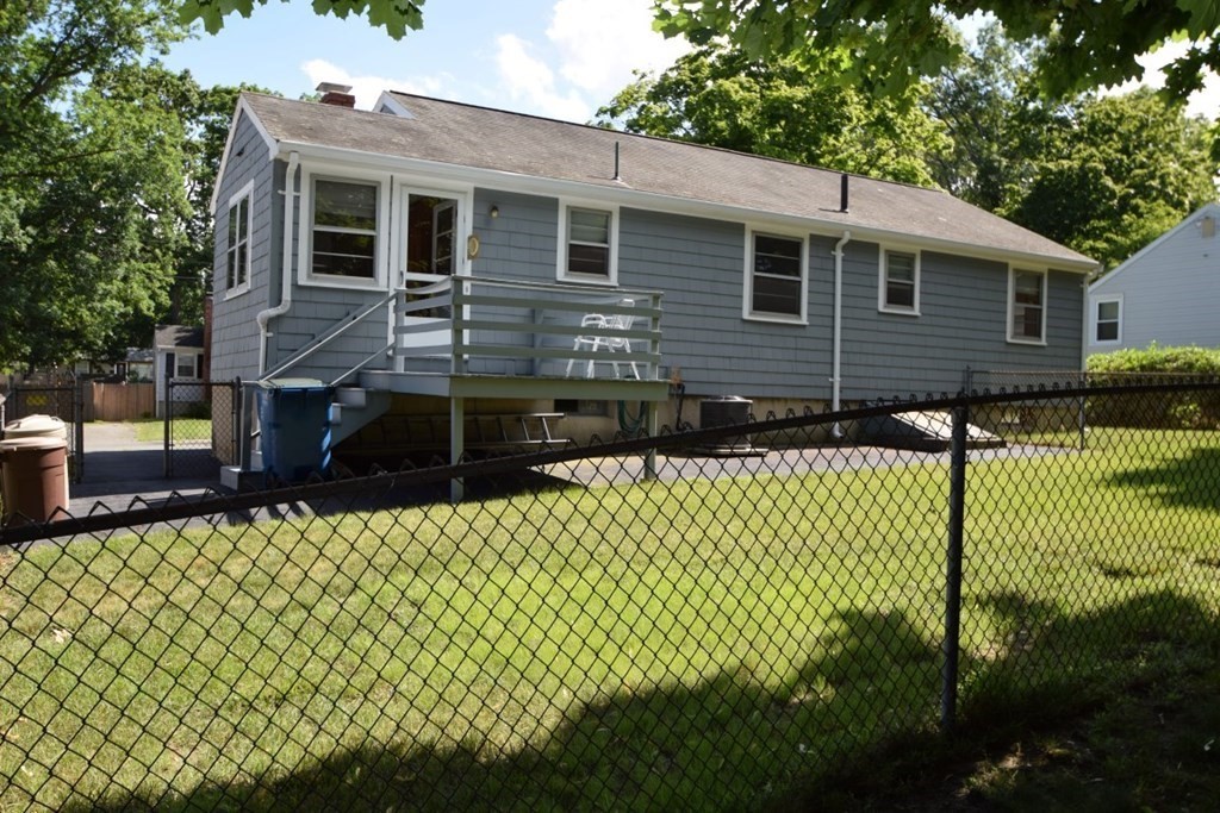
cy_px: 406
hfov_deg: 61.9
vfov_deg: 43.6
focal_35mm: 30
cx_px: 610
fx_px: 1017
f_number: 7.1
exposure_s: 1/200
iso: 100
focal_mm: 20
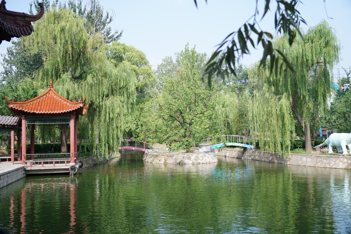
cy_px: 117
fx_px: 351
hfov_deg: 53.1
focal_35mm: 36
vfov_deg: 36.9
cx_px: 176
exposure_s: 1/1250
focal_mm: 36
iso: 400
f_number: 4
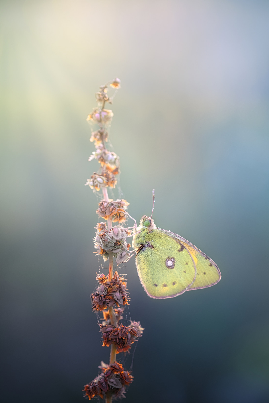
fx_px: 1009
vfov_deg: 22.6
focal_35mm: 90
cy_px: 202
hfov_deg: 15.2
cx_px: 134
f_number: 2.8
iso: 200
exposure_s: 1/160
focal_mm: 60
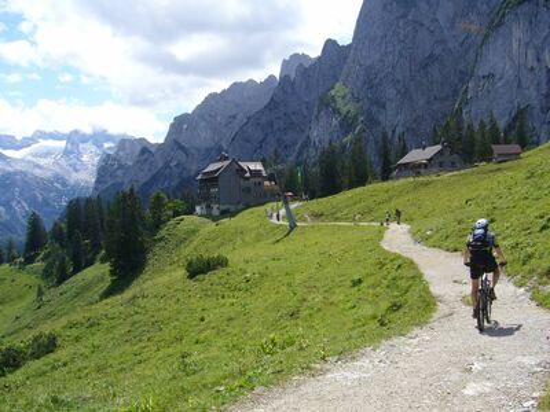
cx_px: 275
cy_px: 206
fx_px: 556
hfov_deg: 52.6
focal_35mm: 35
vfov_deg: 40.7
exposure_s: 1/250
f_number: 5.6
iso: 80
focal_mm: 5.8
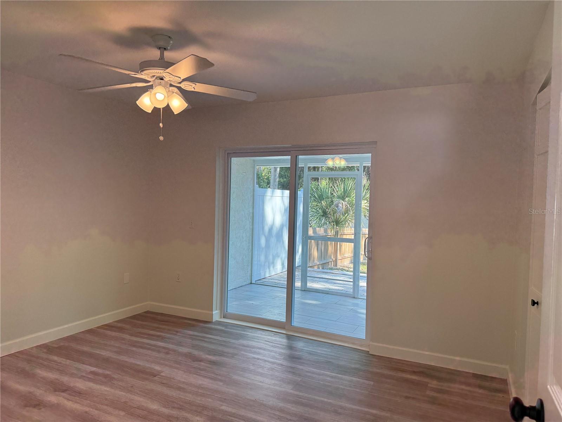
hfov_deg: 71.6
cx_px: 281
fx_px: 390
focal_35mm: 24
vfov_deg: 56.8
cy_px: 211
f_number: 1.78
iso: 200
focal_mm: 6.76
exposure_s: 1/240
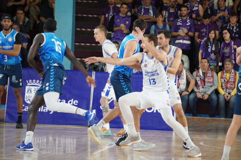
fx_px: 1866
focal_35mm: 279
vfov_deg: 4.9
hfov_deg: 7.4
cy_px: 80
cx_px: 120
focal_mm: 186
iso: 3200
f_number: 6.3
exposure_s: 1/320
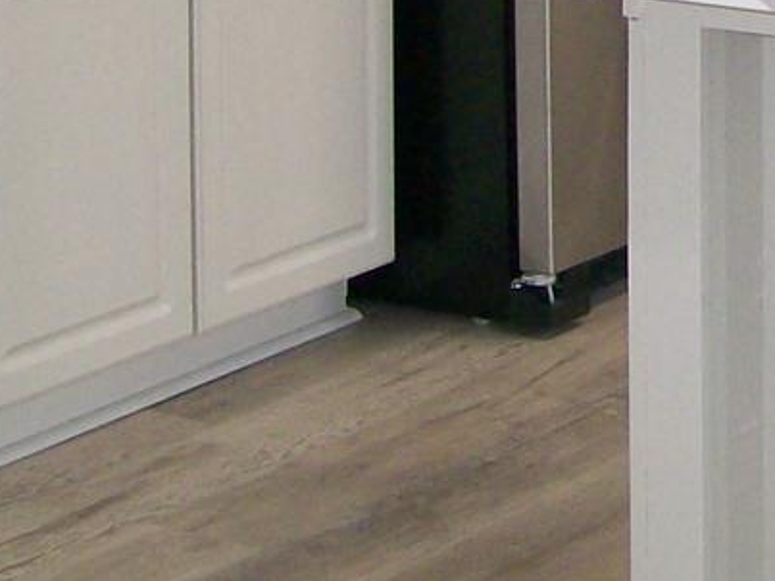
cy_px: -458
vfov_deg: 9.8
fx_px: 3201
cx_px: 1125
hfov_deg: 13.1
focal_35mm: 143
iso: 140
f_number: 2.7
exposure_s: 1/65.9
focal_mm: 6
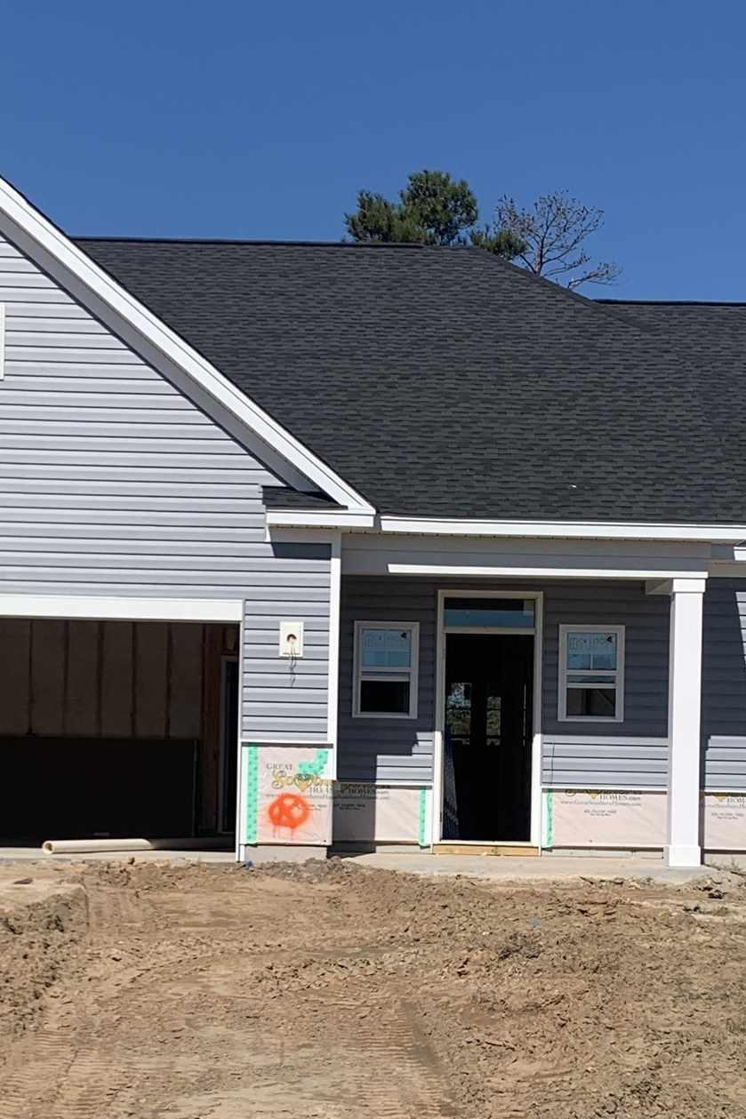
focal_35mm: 66
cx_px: 356
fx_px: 2052
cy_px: 775
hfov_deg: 20.6
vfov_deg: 30.2
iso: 25
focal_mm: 4.25
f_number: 1.8
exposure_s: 1/3788
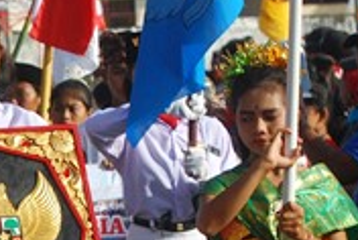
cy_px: 51
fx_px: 3805
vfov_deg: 3.6
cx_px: -175
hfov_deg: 5.3
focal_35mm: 382
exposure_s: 1/800
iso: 400
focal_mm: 70
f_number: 7.1
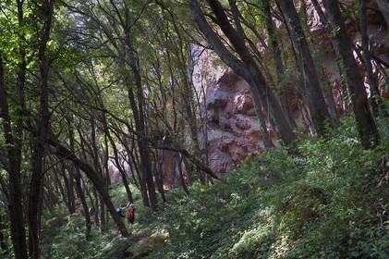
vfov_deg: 38.8
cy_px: 130
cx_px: 194
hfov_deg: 55.8
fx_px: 367
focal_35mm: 34
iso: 800
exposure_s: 1/250
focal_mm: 34
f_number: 6.3
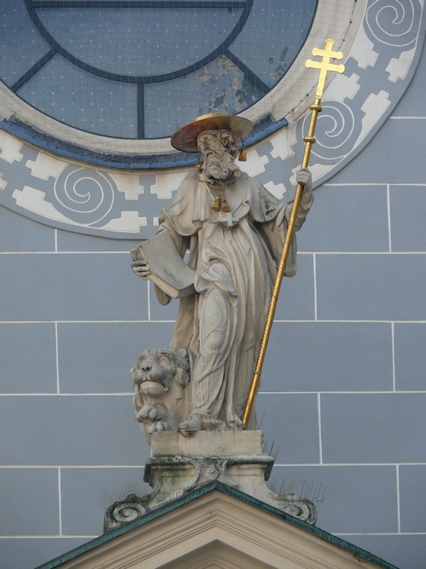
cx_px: 213
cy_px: 284
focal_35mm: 230
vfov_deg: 8.6
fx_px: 3776
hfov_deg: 6.5
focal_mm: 48.7
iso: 100
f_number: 4
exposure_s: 1/100
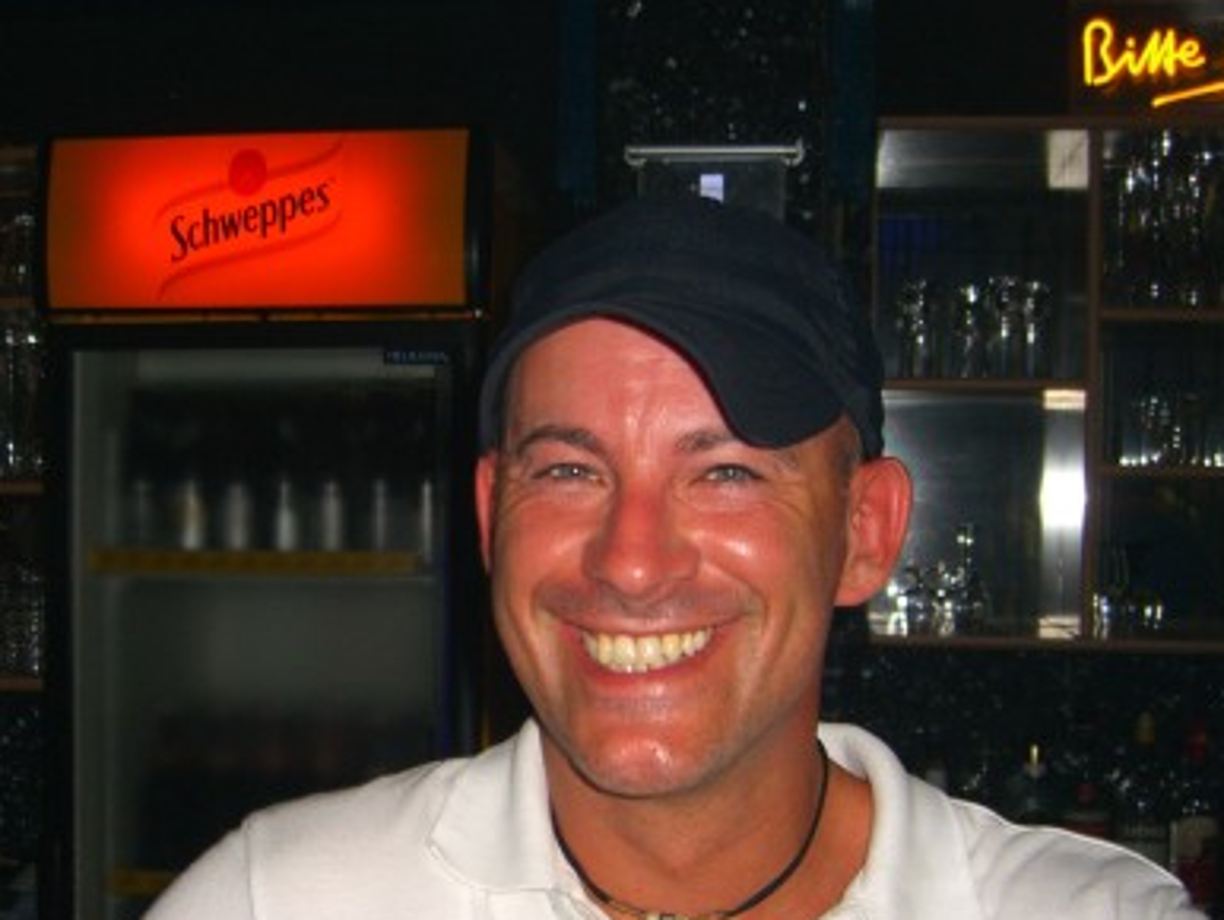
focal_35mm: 59
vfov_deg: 24.7
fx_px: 2088
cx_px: 431
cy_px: 634
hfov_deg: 32.5
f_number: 2.8
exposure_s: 1/60
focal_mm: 7.9
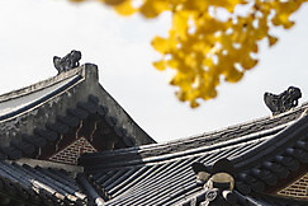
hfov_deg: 14.7
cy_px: 146
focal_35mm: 138
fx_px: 1181
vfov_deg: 9.9
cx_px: 292
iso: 100
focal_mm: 56
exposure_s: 1/1600
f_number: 3.2
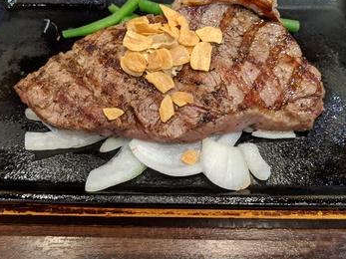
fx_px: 350
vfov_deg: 40.6
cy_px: 115
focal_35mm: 35
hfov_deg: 52.6
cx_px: 180
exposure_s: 1/49.9
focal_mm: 4.44
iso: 144
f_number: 1.8
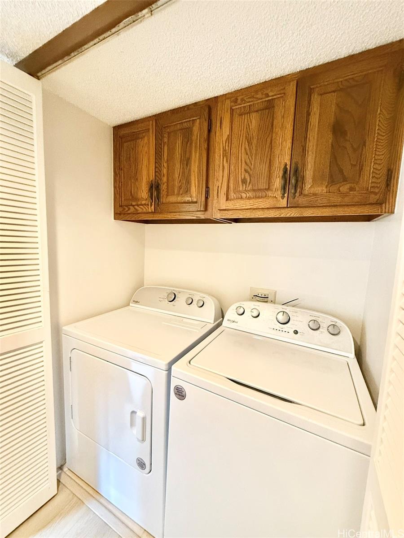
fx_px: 218
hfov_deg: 85.7
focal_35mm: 14
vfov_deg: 102.1
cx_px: 202
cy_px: 269
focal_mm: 2.22
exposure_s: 1/60
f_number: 2.2
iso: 640
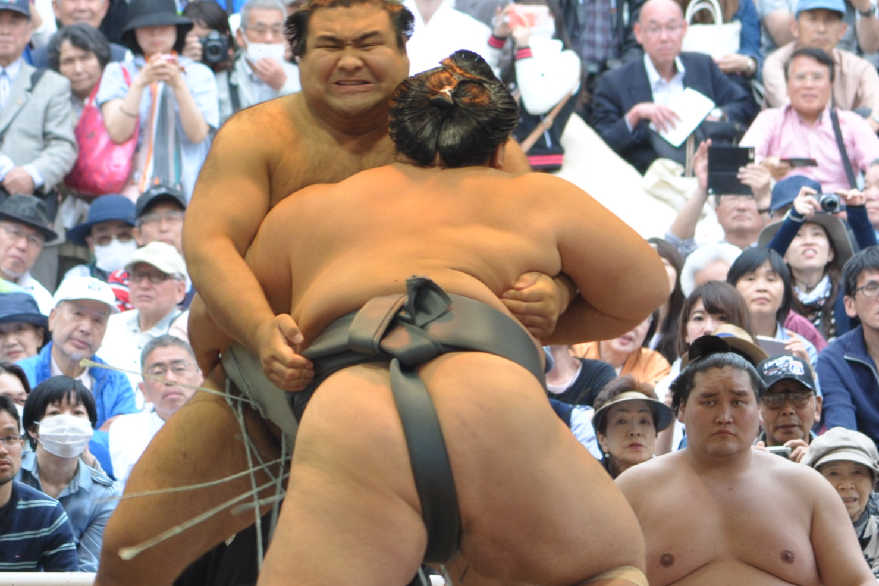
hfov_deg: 4.7
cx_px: 331
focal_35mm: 440
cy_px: 265
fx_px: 10743
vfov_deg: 3.1
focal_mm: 135
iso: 400
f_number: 4.8
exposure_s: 1/200
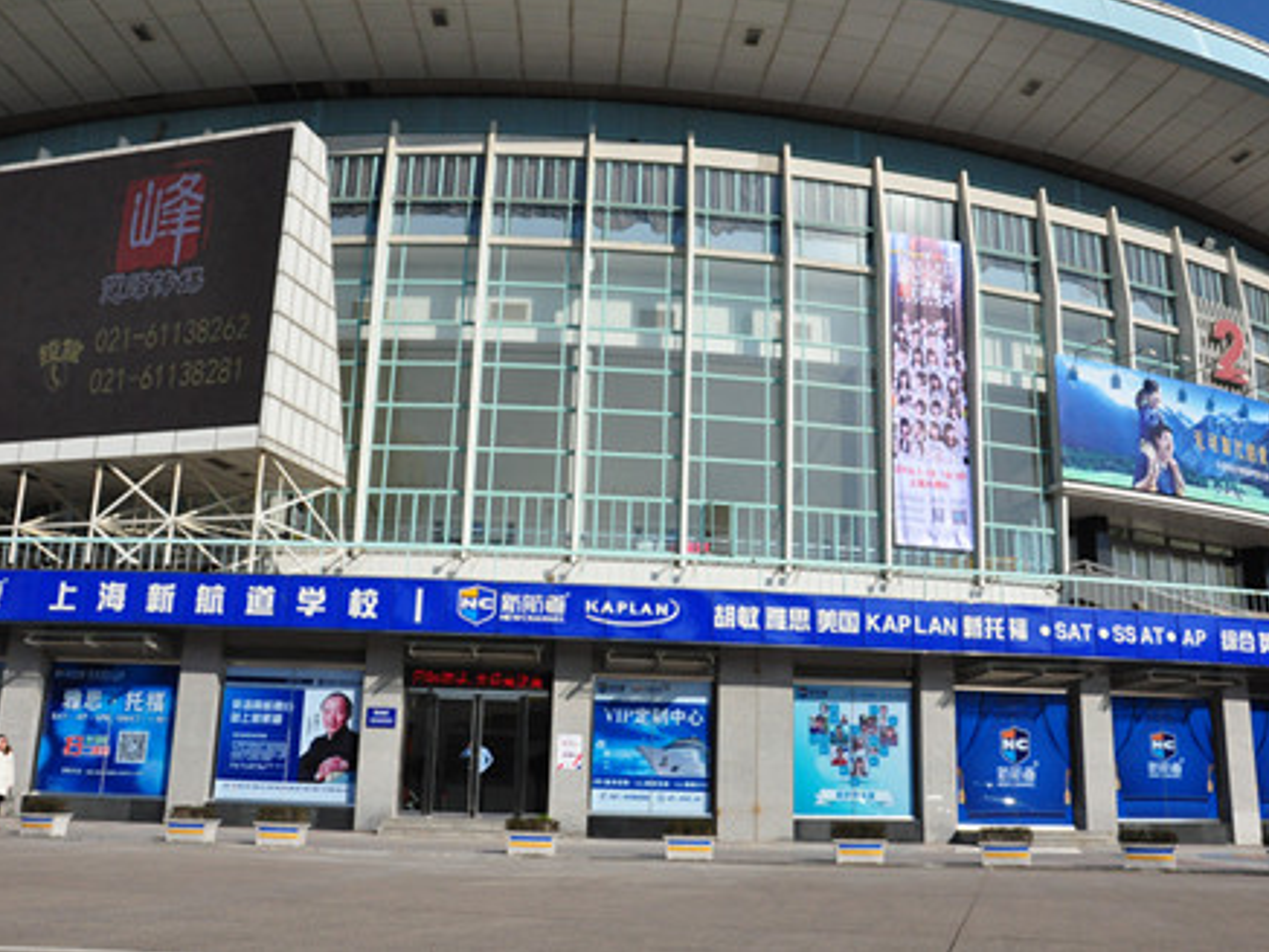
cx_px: 650
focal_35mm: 35
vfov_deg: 41.2
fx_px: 1267
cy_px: 475
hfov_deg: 53.2
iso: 1000
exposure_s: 1/1250
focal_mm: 21
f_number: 13
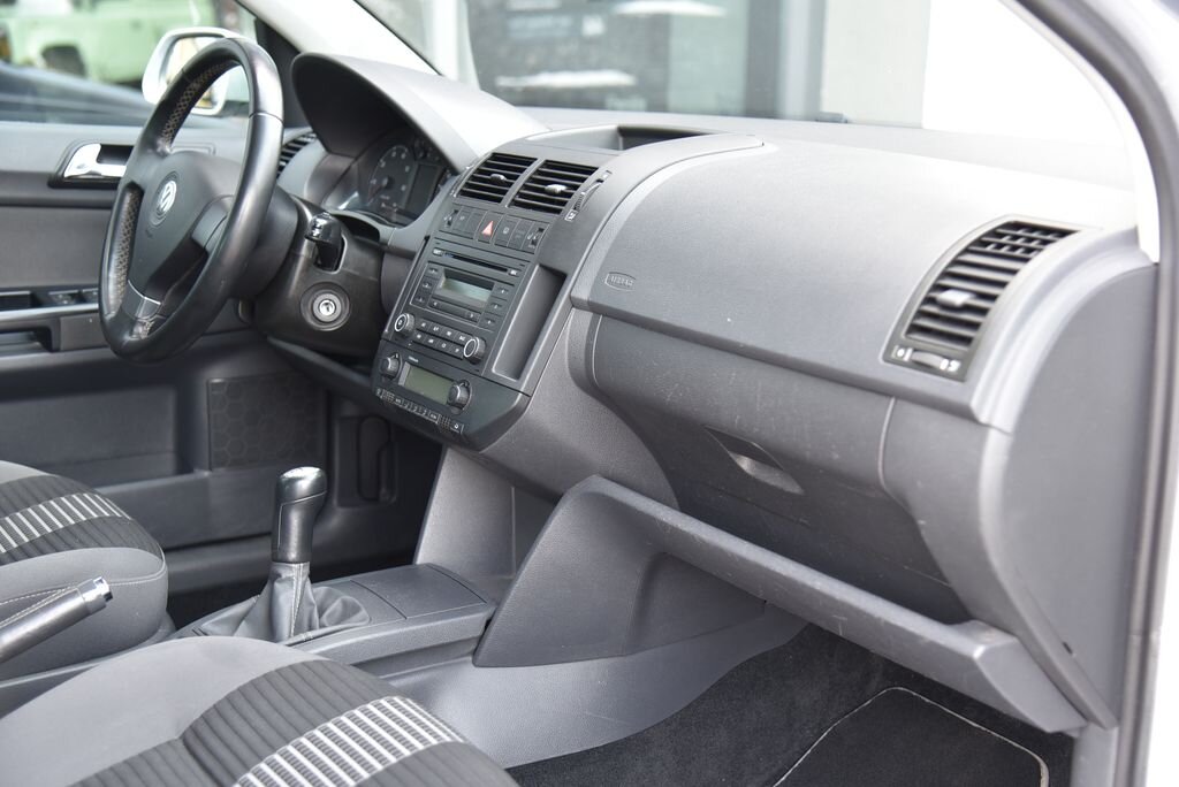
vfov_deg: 28.1
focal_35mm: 48
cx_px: 590
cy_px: 394
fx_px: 1573
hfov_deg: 41.1
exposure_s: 1/40
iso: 500
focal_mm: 48
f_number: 4
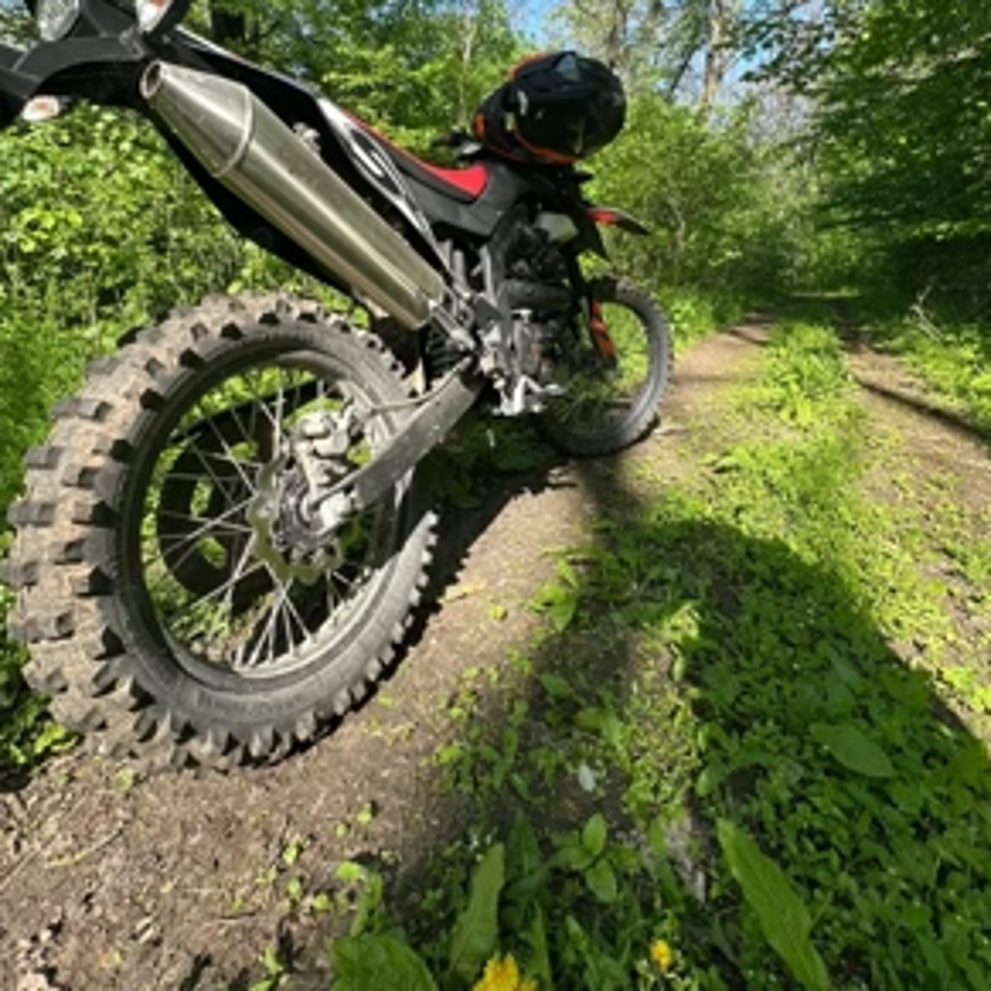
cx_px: 497
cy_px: 347
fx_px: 551
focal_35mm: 17
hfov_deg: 84.0
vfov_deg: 81.7
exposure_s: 1/376
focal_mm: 2.22
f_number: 2.2
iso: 40
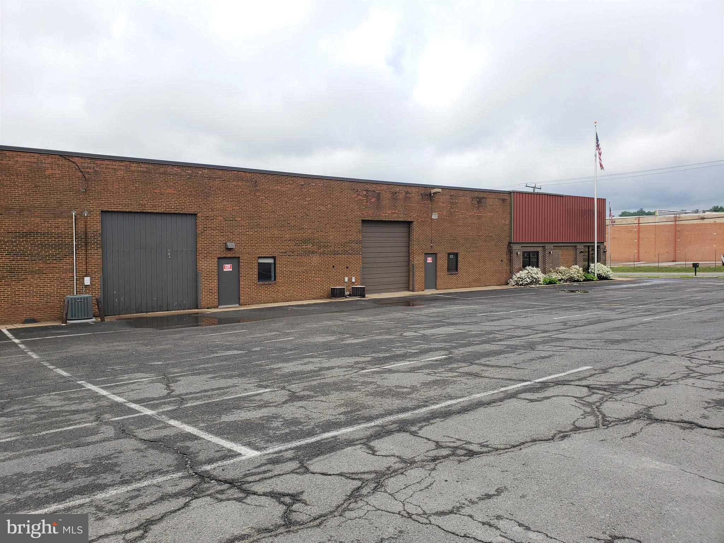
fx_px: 544
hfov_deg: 67.3
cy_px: 272
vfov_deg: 53.1
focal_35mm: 26
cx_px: 362
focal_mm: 4.3
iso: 50
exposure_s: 1/1339
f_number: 2.4
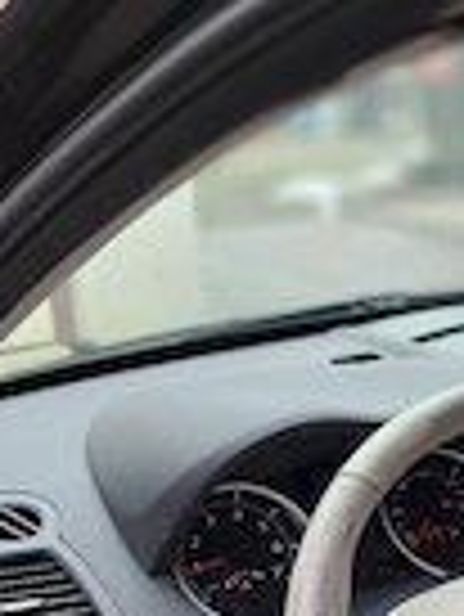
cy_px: 612
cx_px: 586
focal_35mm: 70
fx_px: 1249
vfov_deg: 26.3
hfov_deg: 19.6
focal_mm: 5.23
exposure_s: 1/50
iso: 50
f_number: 1.8
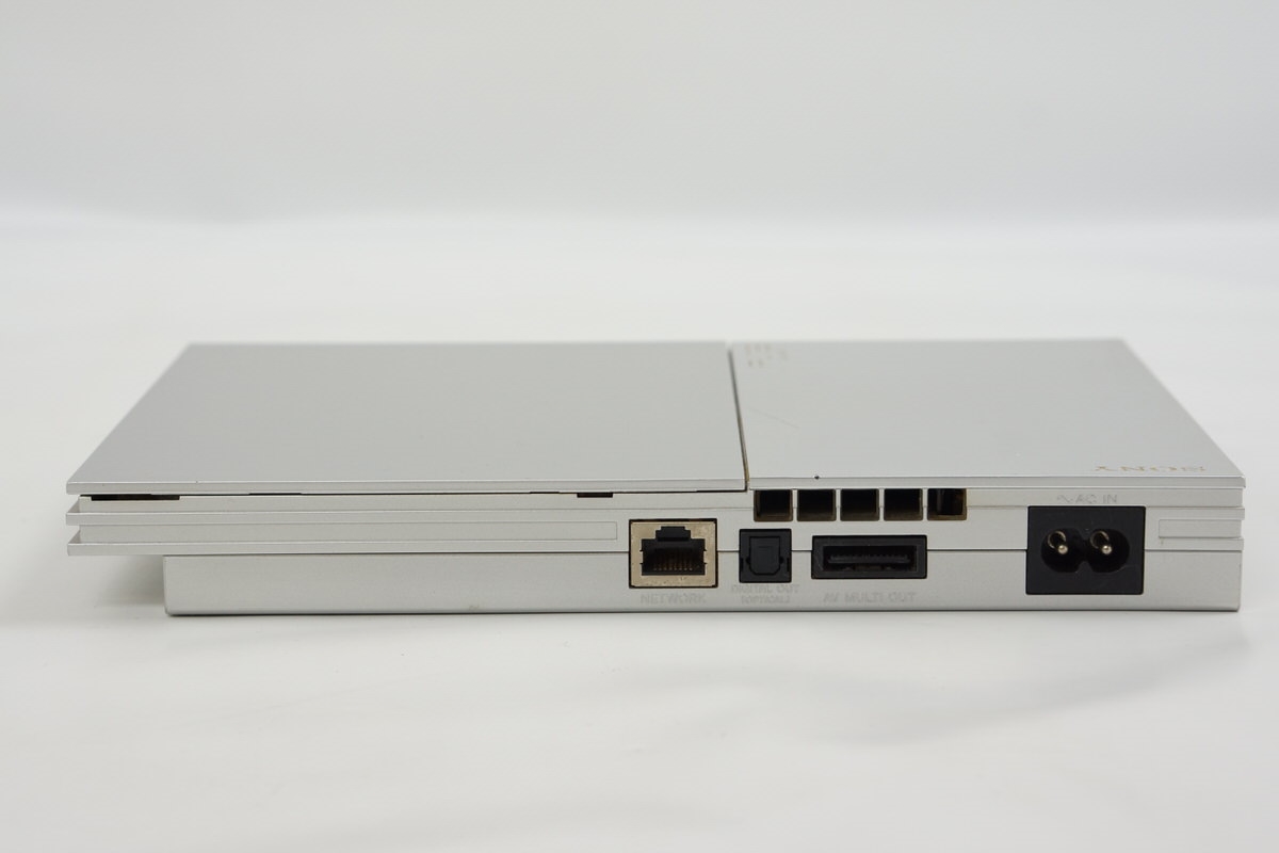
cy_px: 426
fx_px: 2664
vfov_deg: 18.2
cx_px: 640
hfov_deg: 27.0
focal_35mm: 75
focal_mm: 50
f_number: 6.3
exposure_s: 1/80
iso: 500
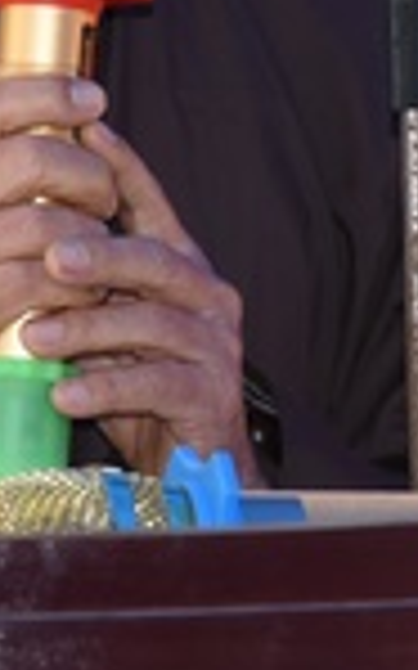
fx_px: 9706
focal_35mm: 532
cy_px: -265
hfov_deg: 2.5
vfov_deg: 3.9
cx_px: 139
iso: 1100
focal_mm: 120
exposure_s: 1/100
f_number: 6.3
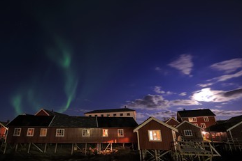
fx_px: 114
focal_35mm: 17
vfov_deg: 69.8
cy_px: 96
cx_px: 101
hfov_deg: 92.4
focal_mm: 14
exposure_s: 8
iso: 400
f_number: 4
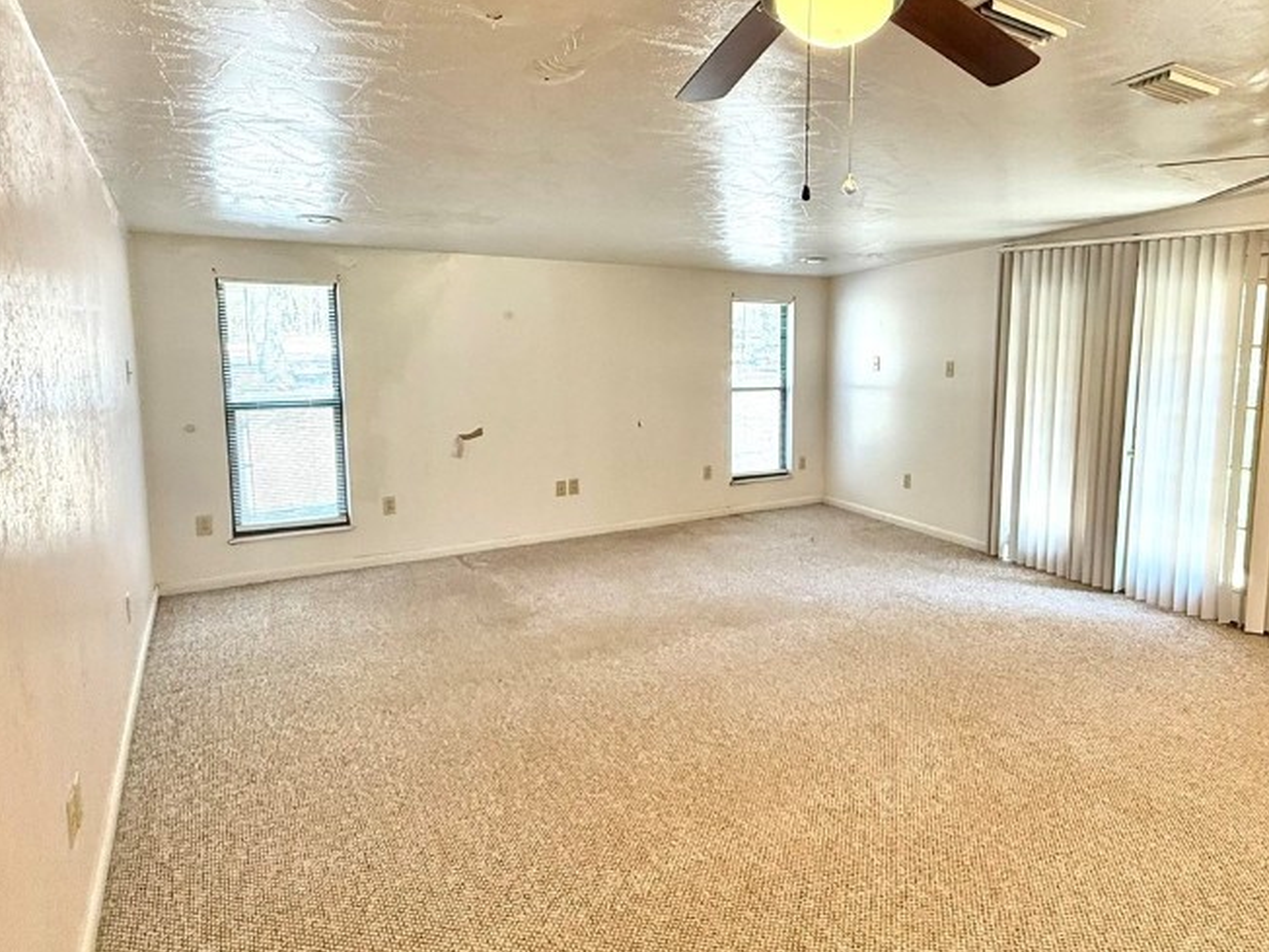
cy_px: 428
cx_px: 802
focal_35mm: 22
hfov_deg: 74.9
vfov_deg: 61.0
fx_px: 807
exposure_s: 1/120
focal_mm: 2.22
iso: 250
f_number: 2.2
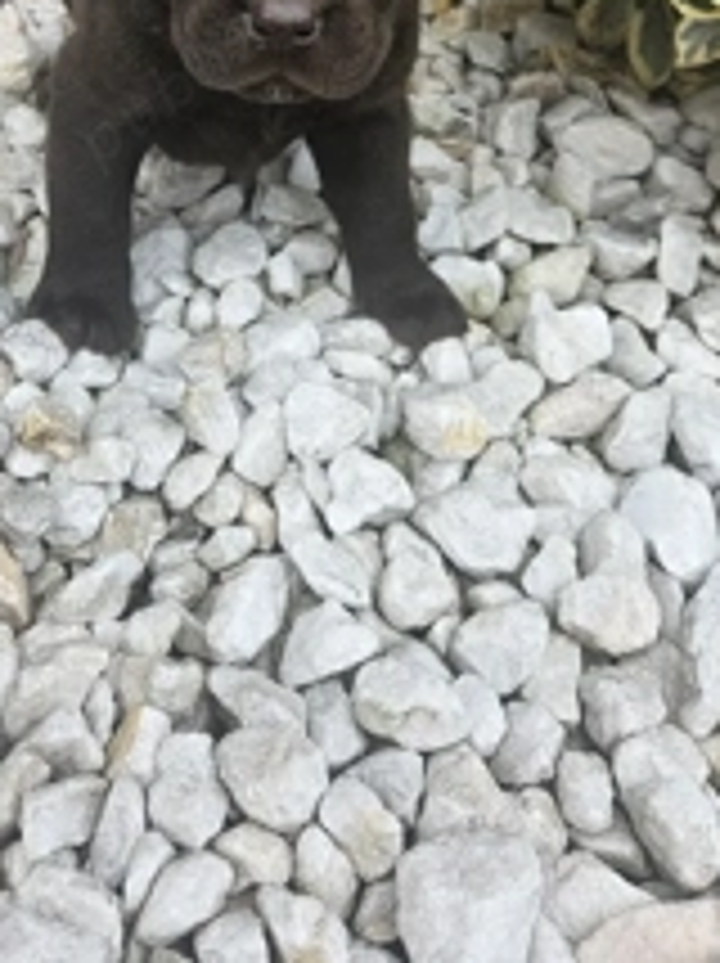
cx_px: 315
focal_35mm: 43
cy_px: 108
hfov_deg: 33.5
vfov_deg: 40.7
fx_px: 1195
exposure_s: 1/141
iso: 25
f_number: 1.8
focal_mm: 5.4
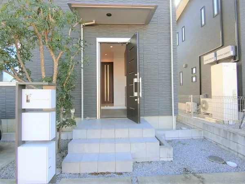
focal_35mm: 19
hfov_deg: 84.7
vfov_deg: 68.7
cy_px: 92
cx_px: 122
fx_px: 134
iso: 80
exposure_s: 1/160
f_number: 2.7
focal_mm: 4.06
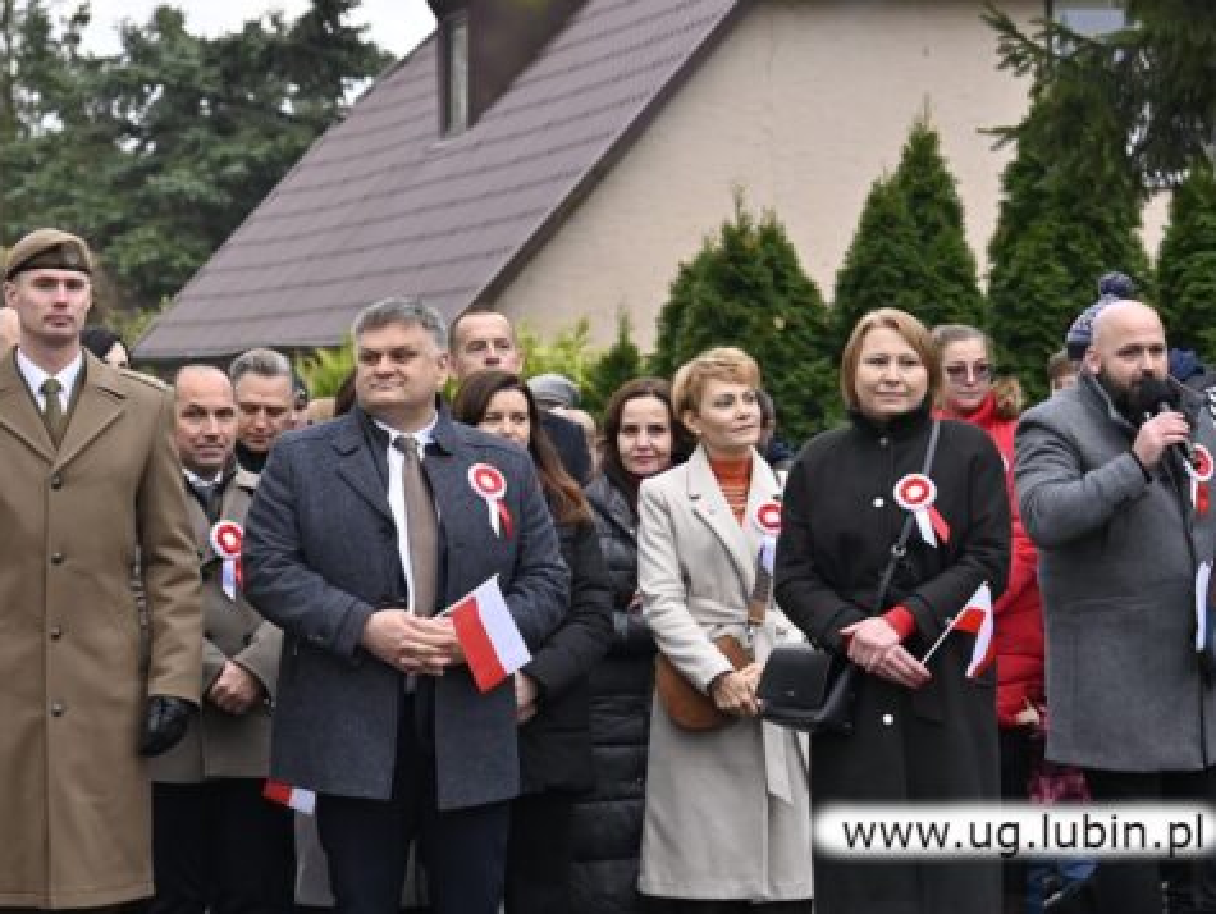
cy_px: 410
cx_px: 517
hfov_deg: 15.7
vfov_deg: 11.9
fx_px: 4394
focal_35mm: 125
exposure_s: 1/250
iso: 400
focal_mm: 69
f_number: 4
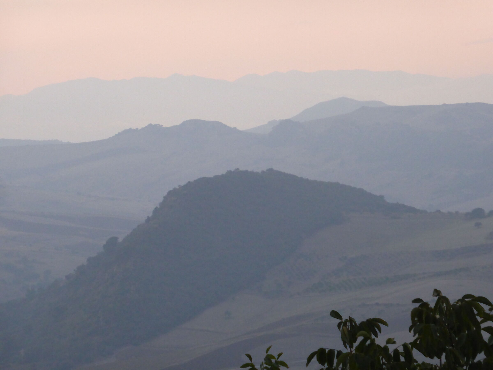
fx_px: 3133
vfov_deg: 6.8
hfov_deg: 9.0
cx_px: 246
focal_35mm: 220
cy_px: 185
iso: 400
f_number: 5.5
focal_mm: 35.6
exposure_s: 1/25
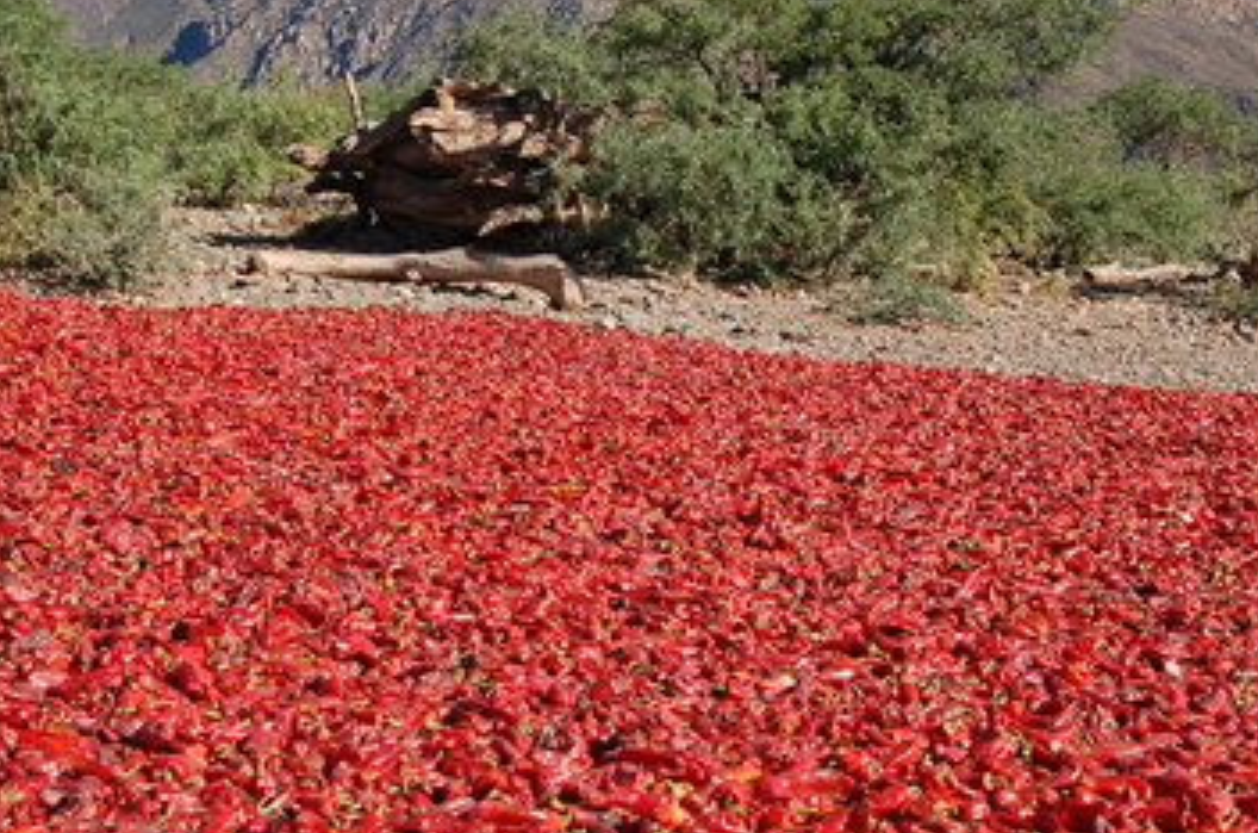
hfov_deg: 23.4
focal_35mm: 87
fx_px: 3033
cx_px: 554
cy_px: 340
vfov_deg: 15.6
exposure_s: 1/320
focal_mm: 34
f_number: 9
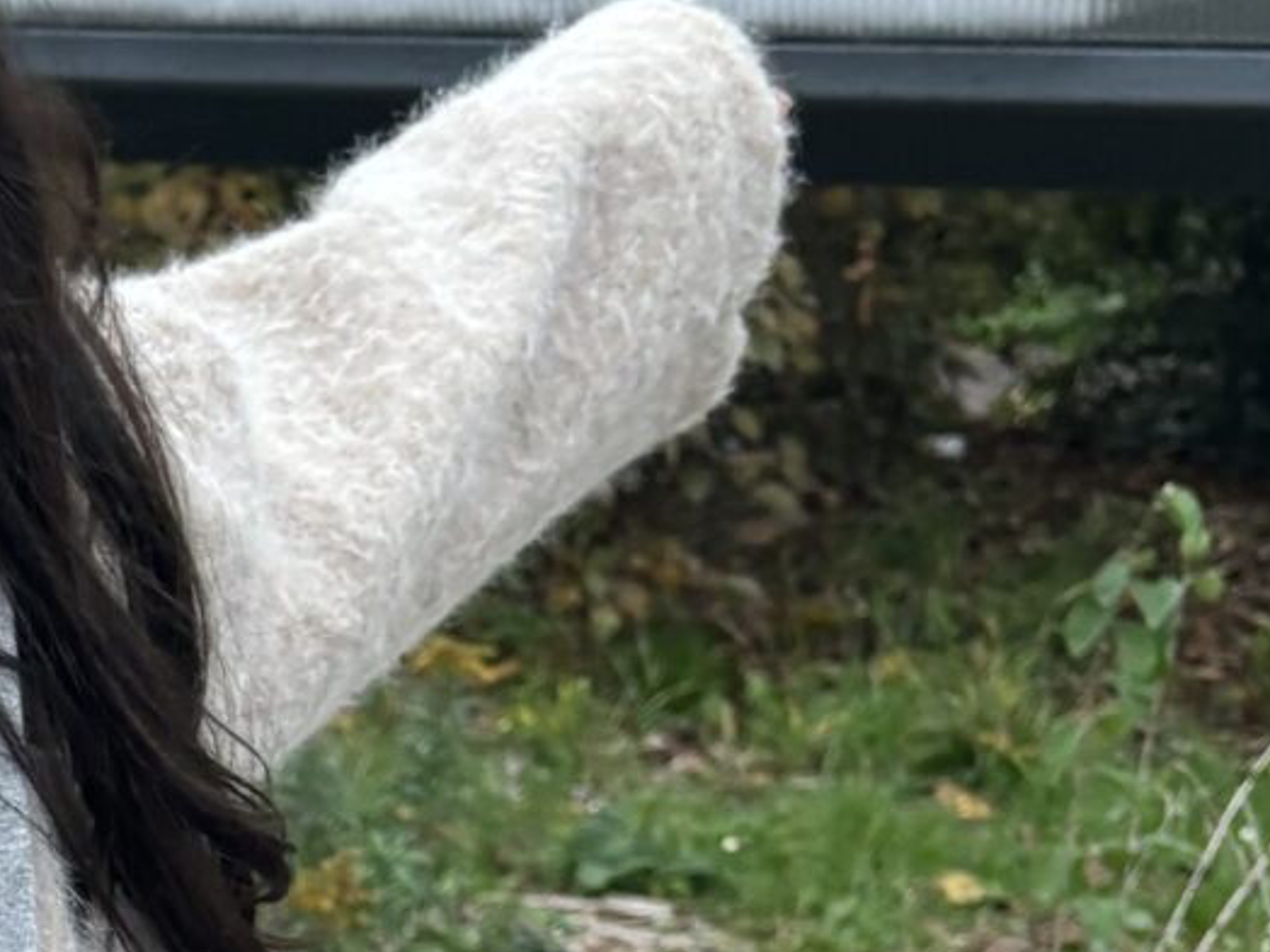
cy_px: 1742
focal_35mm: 127
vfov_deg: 10.9
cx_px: -759
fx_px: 4659
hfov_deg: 14.3
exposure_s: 1/121
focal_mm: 5.96
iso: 100
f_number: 1.6
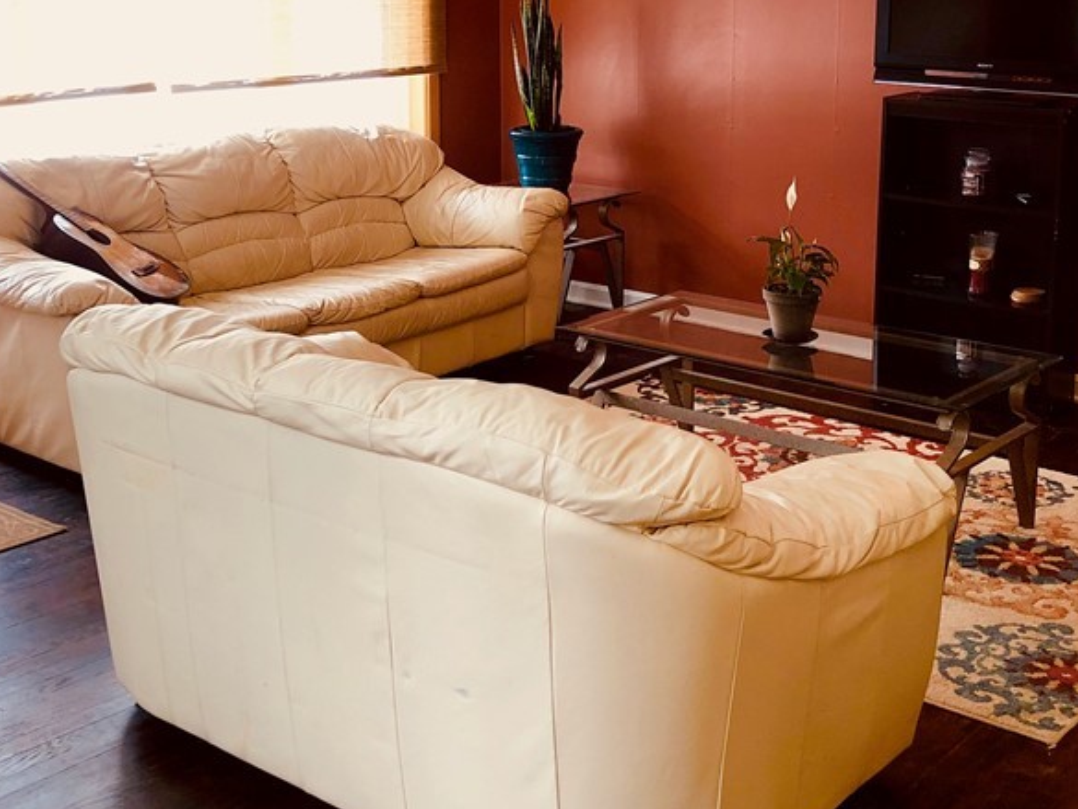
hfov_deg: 38.9
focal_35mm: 49
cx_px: 597
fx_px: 1526
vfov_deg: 29.4
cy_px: 234
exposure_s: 1/24
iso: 40
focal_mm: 4
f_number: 1.8
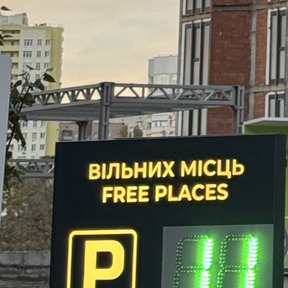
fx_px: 2381
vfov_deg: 6.5
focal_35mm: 253
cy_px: -469
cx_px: 486
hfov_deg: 6.8
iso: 64
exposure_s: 1/180
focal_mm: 6.76
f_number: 1.78
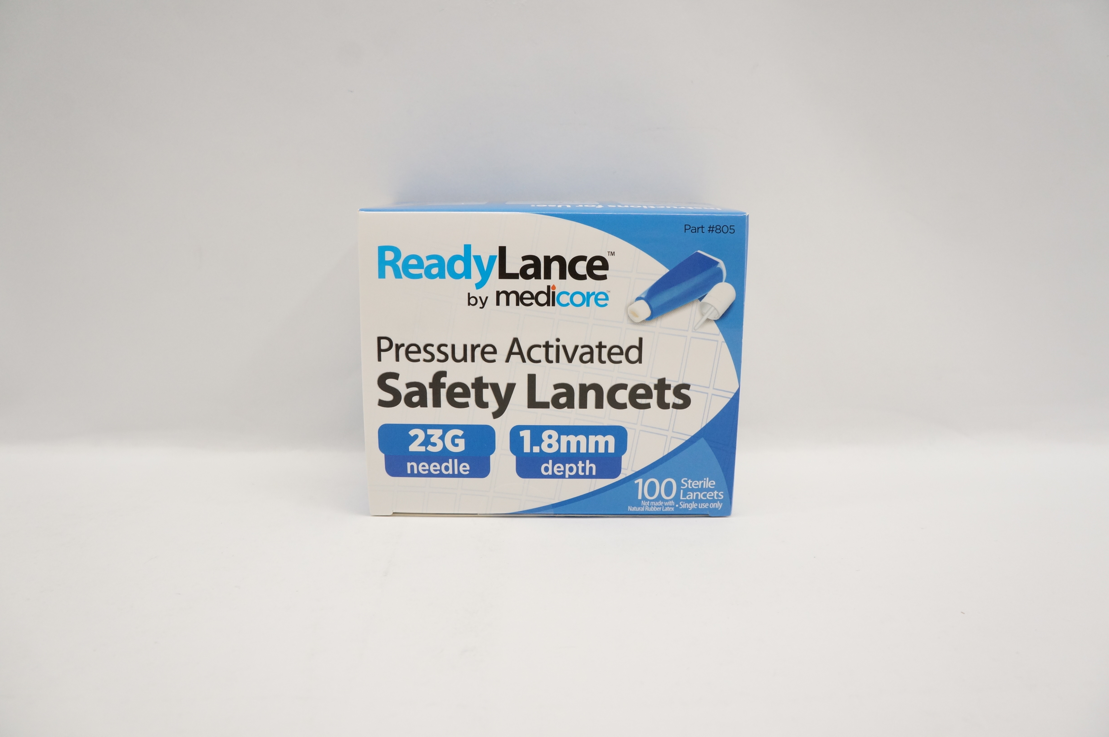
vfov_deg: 47.8
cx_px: 554
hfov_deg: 67.4
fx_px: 831
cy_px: 368
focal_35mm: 27
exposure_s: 1/200
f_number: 6.3
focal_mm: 18
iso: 800
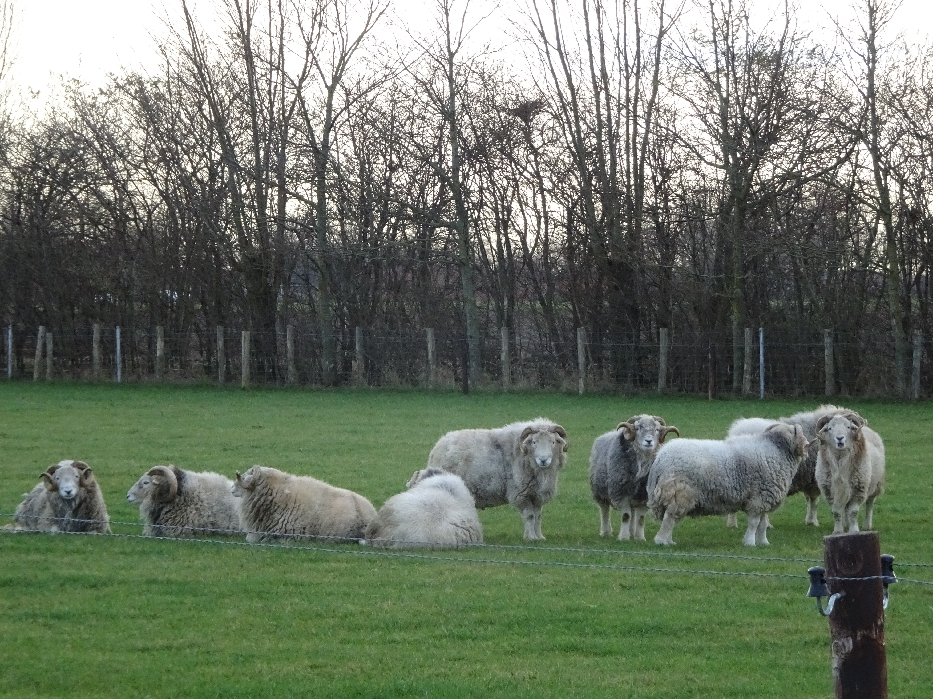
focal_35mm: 189
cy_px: 350
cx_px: 466
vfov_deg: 7.9
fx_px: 5094
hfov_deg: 10.5
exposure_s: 1/200
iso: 500
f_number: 5.6
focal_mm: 32.24
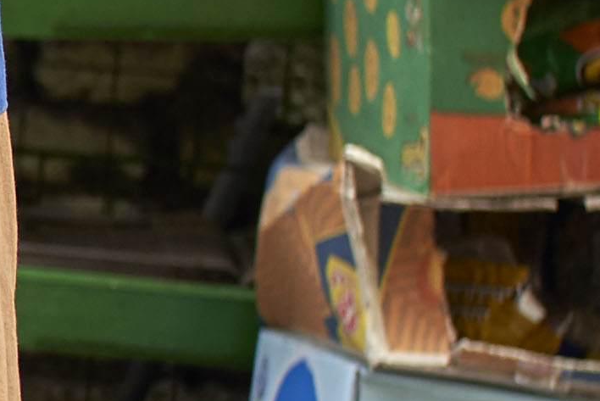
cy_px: 272
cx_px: -695
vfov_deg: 5.1
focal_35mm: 270
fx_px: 4503
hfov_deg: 7.3
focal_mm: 24.7
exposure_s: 1/125
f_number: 3.2
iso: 50
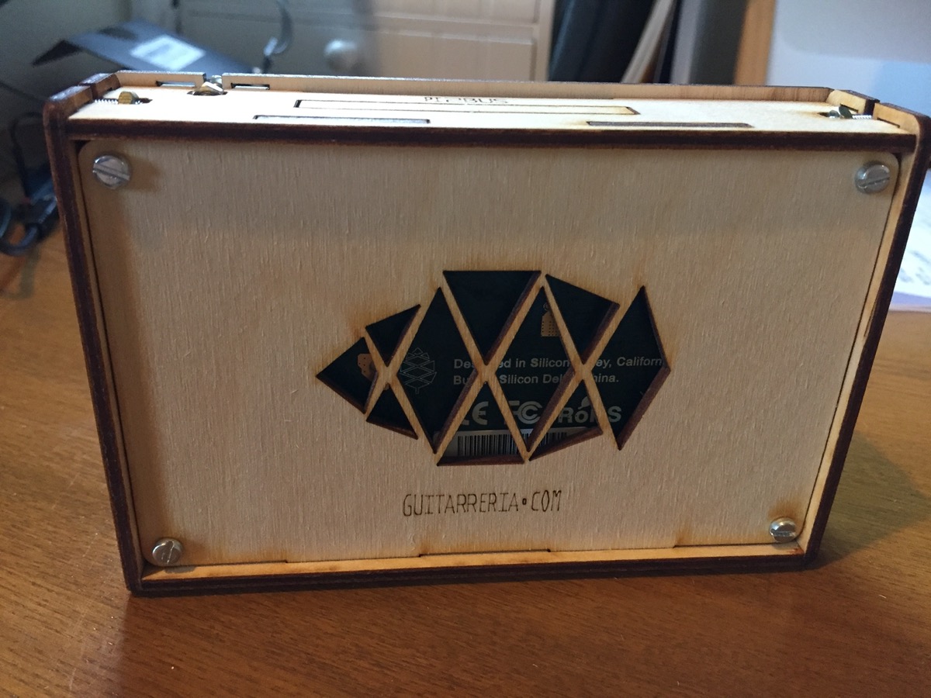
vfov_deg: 48.2
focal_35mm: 29
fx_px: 780
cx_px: 466
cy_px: 349
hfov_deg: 61.7
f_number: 2.2
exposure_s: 1/30
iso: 200
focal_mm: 4.15
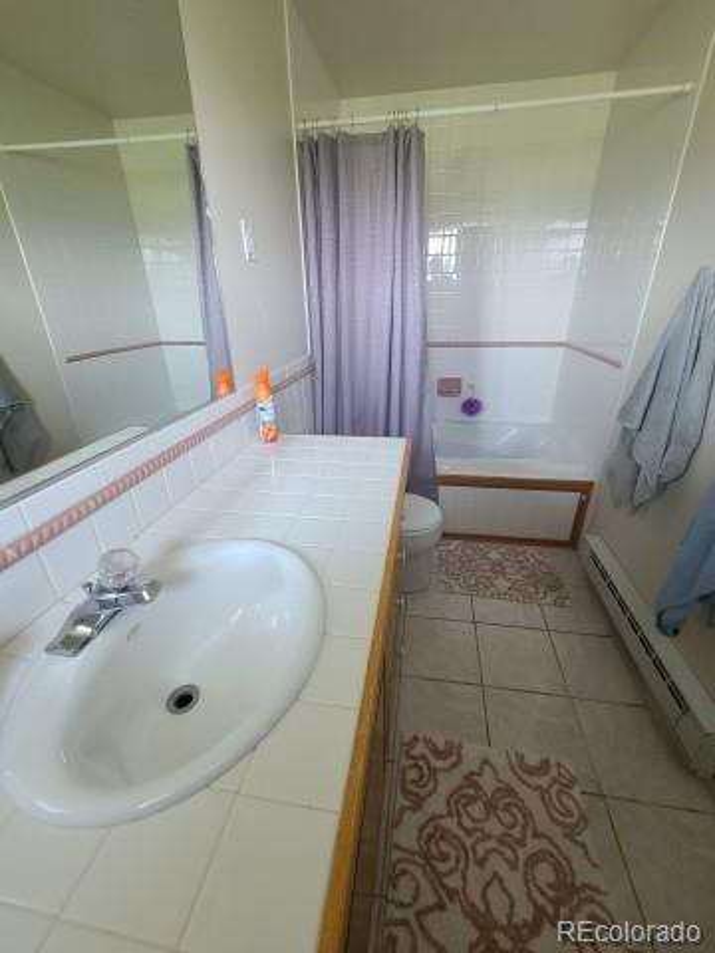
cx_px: 358
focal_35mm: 13
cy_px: 476
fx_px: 358
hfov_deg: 89.9
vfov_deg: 106.2
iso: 400
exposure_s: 1/60
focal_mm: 2.2
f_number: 2.2
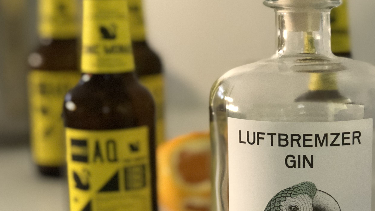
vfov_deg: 12.1
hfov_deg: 21.3
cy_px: 161
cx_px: 252
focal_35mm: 100
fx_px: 994
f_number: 2.8
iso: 800
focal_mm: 6.6
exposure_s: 1/50
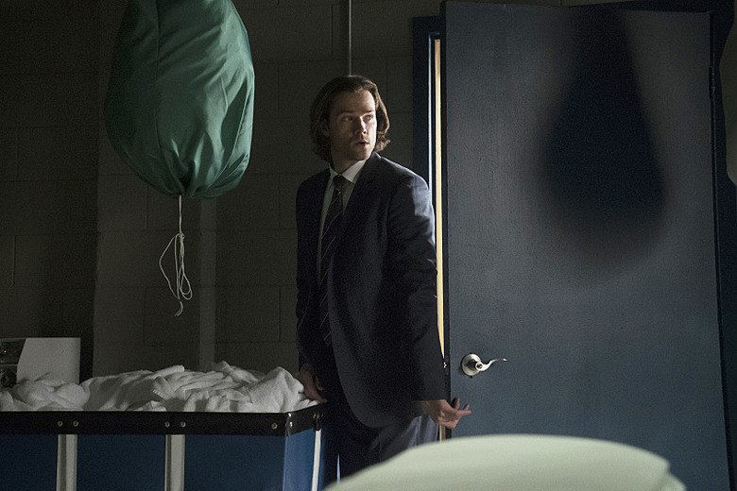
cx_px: 368
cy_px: 246
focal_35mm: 55
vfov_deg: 24.6
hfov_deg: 36.2
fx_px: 1126
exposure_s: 1/160
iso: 10000
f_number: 4.5
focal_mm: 55
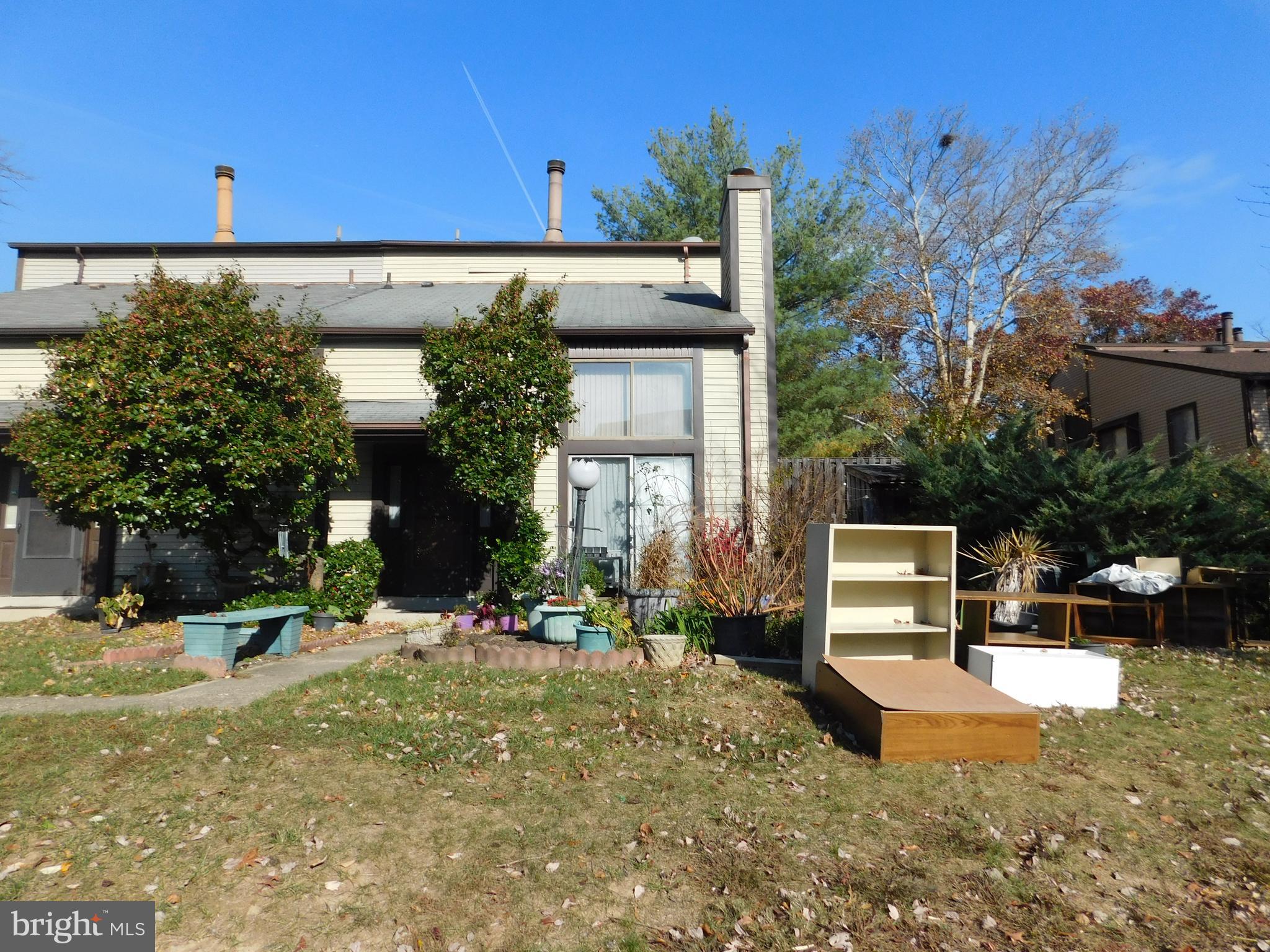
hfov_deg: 73.9
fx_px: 844
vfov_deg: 58.9
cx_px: 635
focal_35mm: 23
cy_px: 476
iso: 125
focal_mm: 4
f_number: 6
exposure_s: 1/400
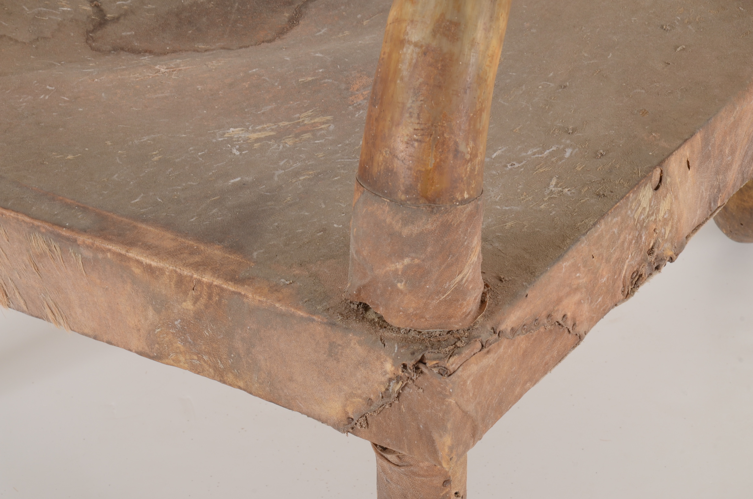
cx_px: 376
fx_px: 3288
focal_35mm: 158
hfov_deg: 13.1
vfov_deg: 8.7
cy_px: 250
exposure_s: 1/125
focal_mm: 105
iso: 160
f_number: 18
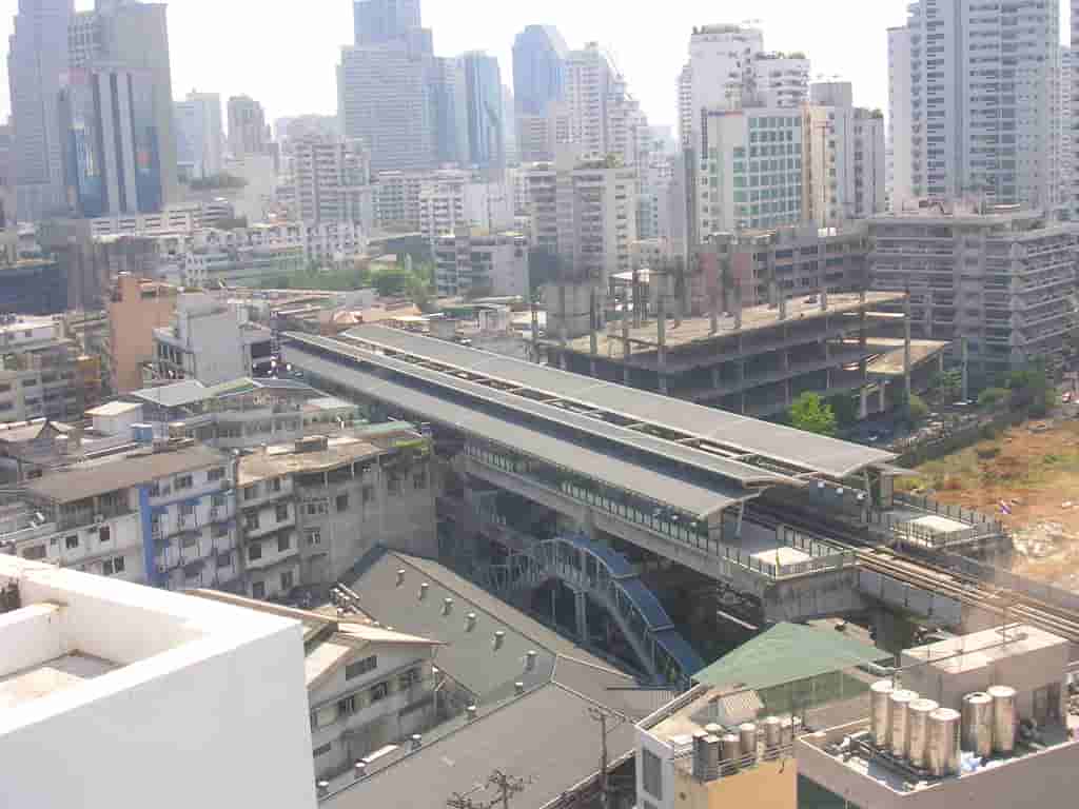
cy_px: 404
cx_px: 540
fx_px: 1527
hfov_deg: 38.9
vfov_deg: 29.7
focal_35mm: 49
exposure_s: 1/180
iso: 50
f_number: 3.1
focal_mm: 7.5
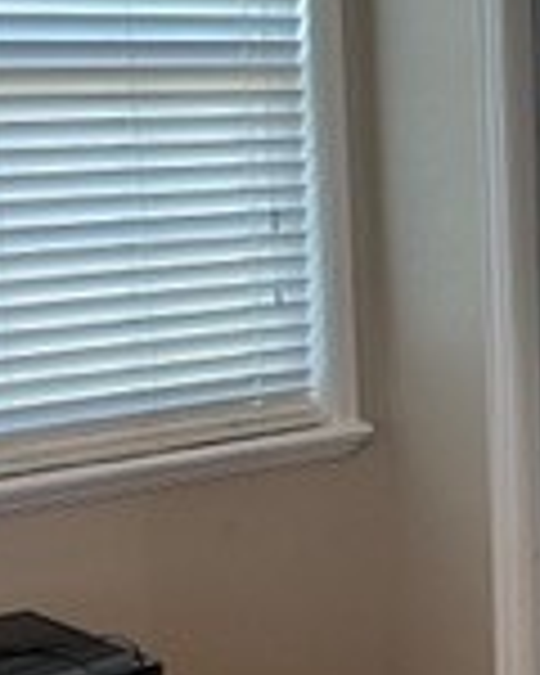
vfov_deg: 17.7
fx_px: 2158
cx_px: 734
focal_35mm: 108
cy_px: 486
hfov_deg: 13.7
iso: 100
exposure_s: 1/60
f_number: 1.6
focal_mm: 5.1
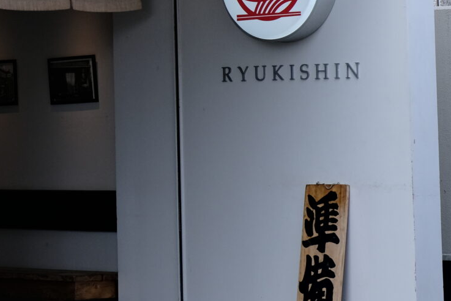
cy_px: -124
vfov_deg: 7.4
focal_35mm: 184
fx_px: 2306
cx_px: -169
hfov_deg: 10.9
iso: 250
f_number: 8
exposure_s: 1/240
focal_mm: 35
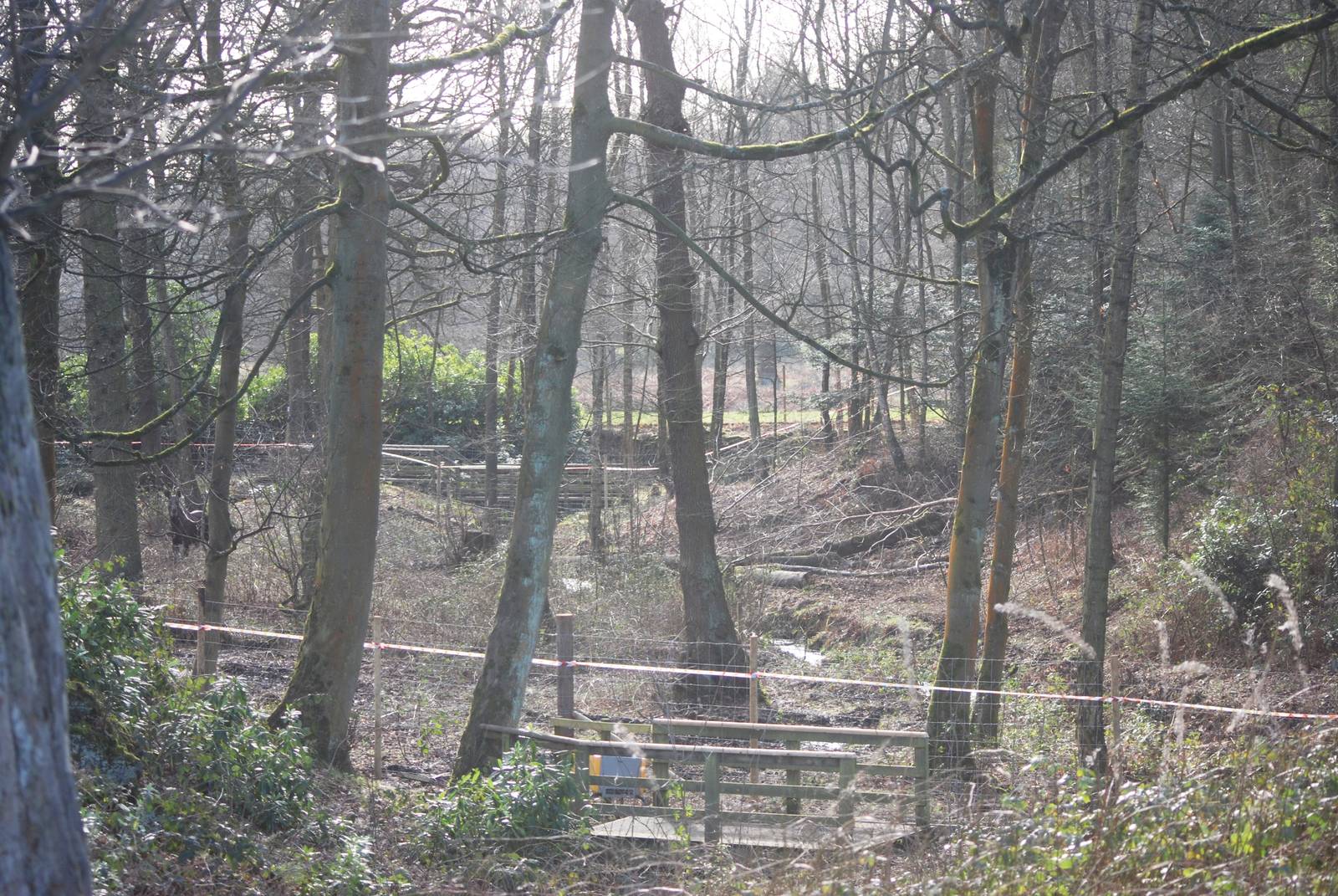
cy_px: 448
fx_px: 4354
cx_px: 669
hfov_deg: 17.5
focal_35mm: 117
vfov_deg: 11.7
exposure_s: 1/160
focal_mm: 78
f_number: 4
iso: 200
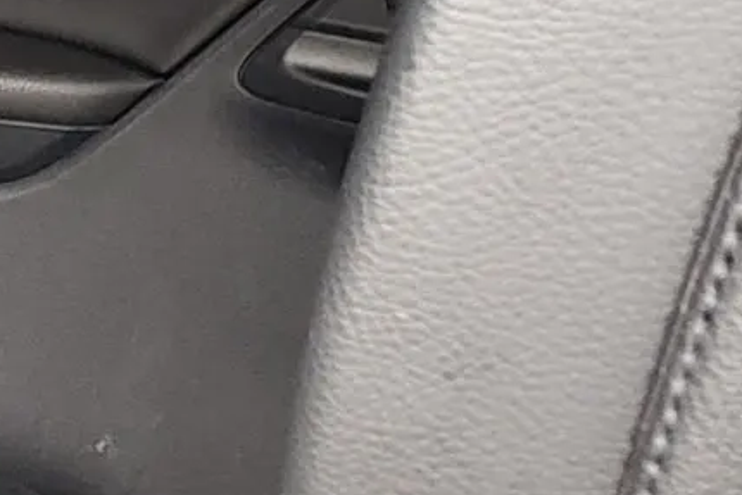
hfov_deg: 10.5
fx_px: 3093
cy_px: 783
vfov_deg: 8.9
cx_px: -1342
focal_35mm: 150
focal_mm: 5.56
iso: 497
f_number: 1.8
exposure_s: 1/50
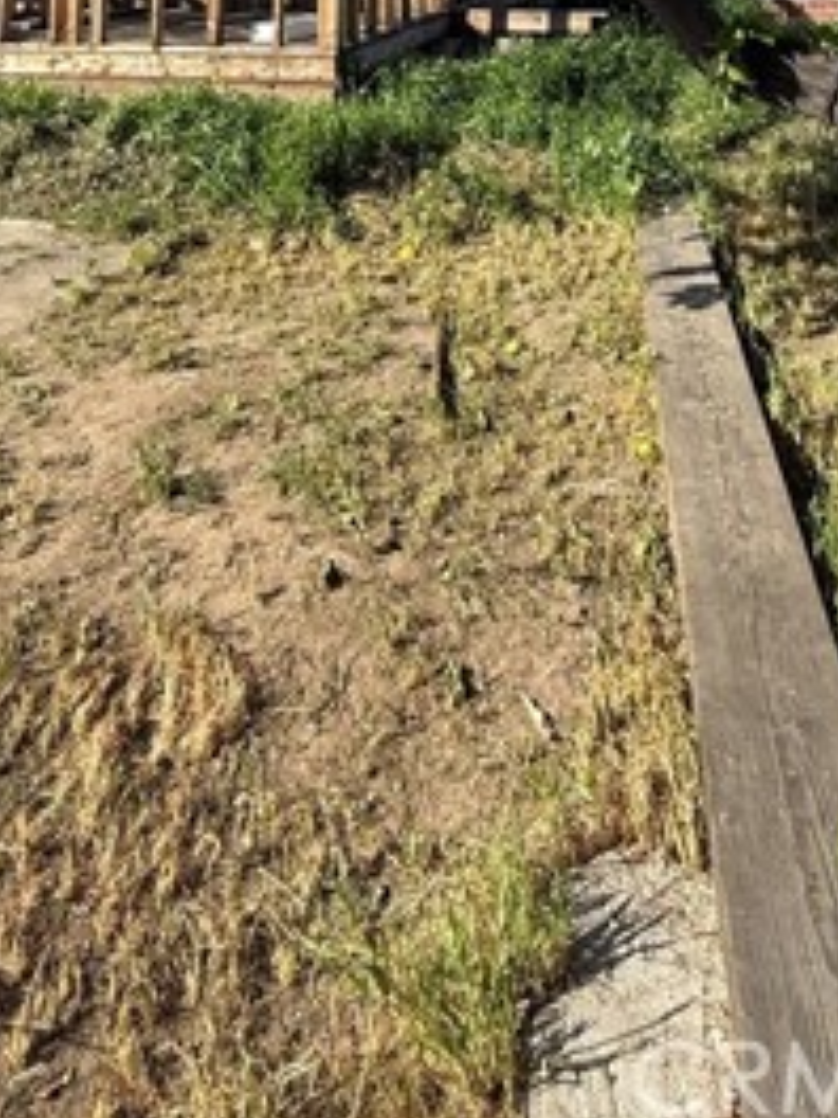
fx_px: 1097
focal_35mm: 34
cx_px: 525
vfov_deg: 39.4
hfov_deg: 41.5
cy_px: -216
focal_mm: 2.22
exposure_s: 1/928
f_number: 2.2
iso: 50
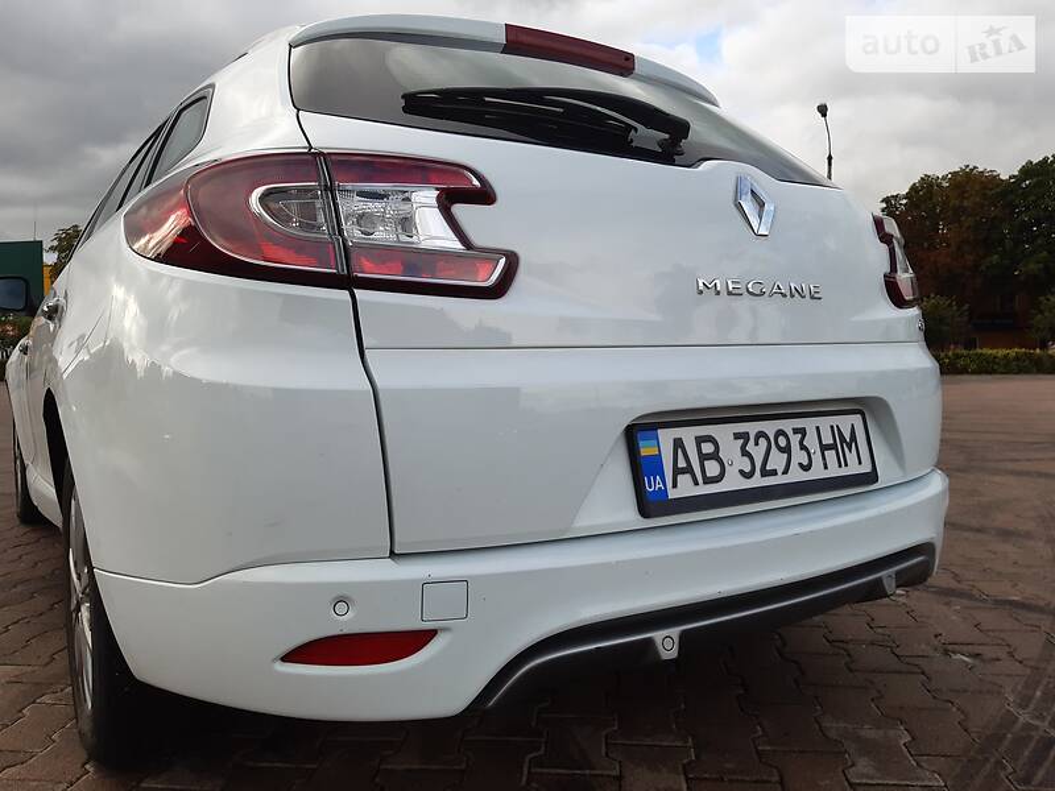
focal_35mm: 26
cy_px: 396
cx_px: 528
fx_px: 792
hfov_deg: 67.3
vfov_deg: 53.1
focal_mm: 3.9
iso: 40
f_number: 1.7
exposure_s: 1/827
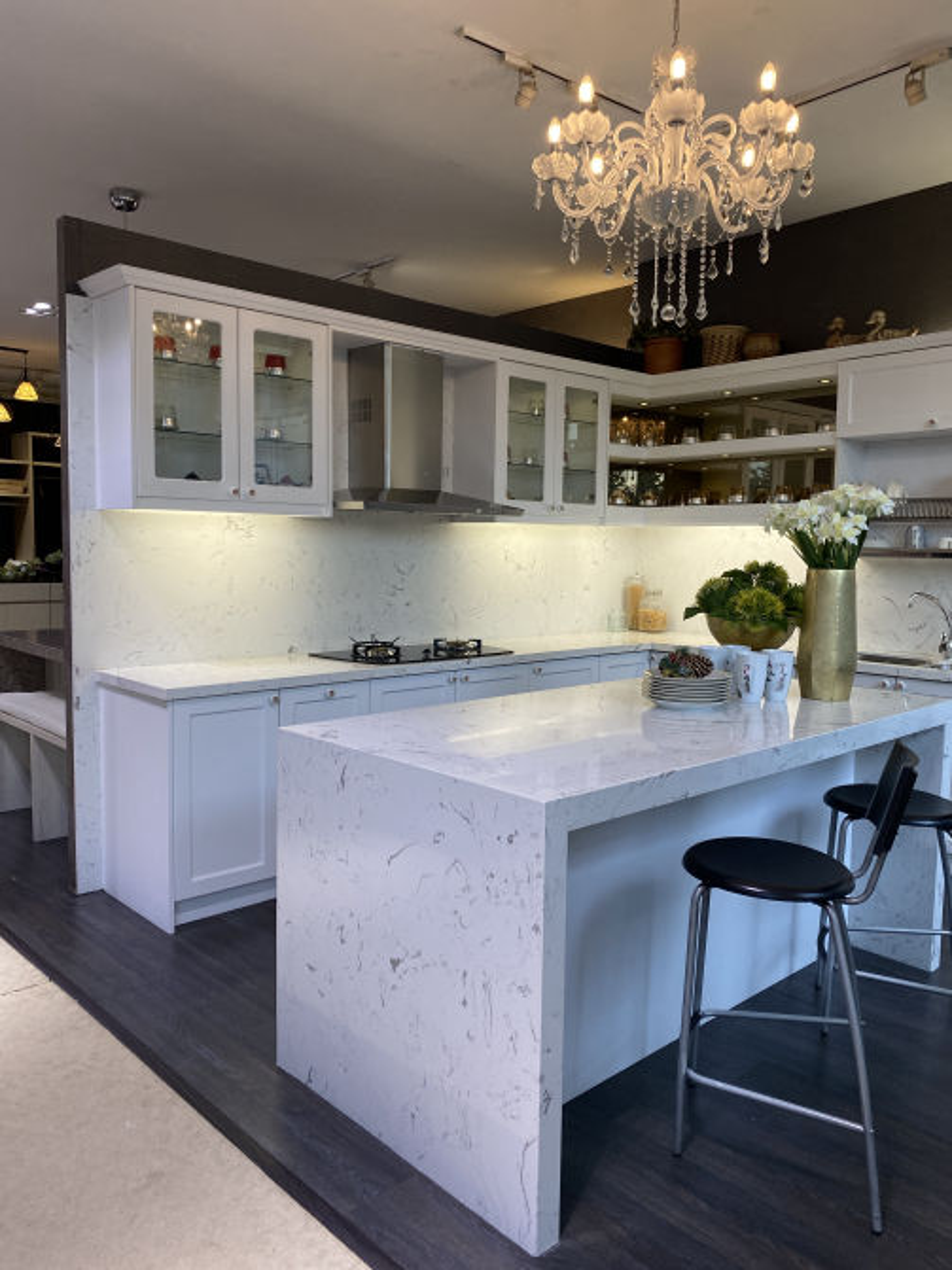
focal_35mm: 26
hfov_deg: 53.0
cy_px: 635
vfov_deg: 67.3
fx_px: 954
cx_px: 476
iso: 80
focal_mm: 4.25
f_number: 1.8
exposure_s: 1/100
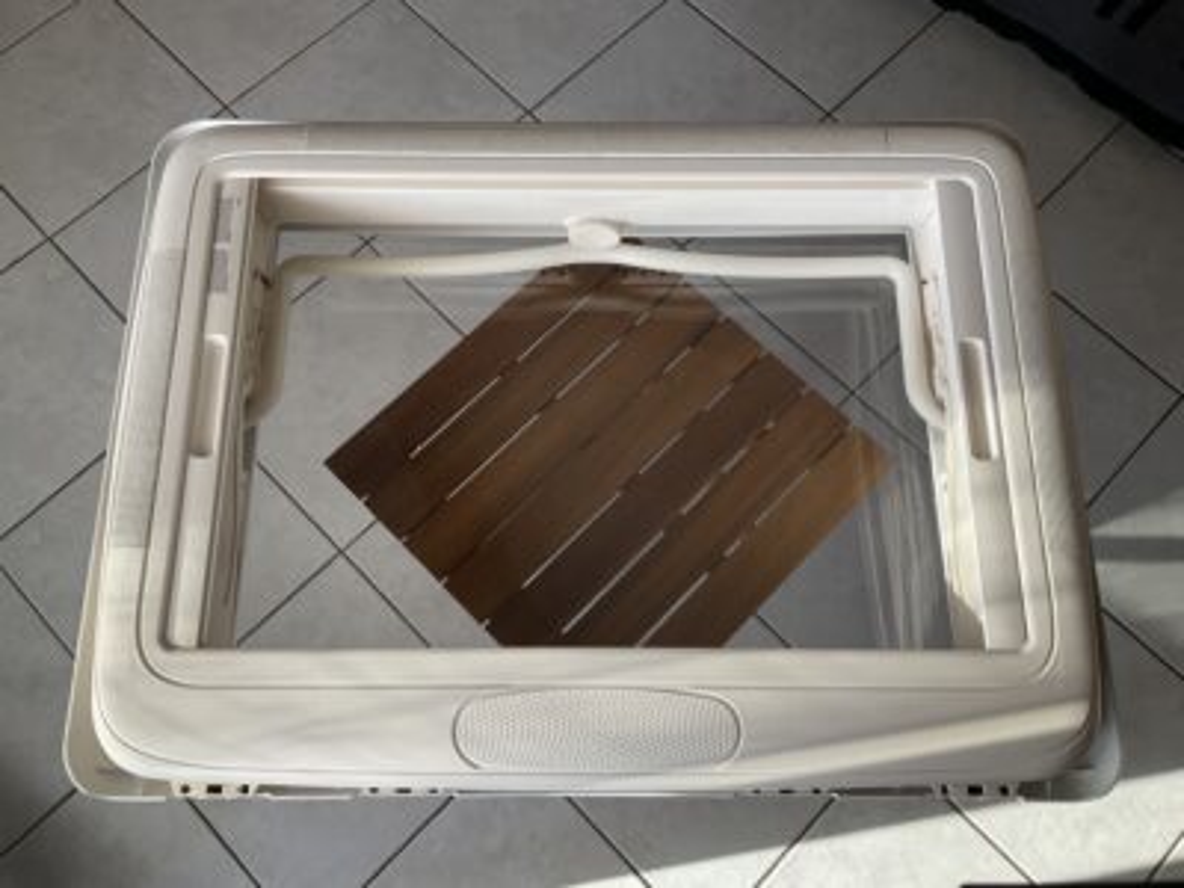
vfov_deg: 48.2
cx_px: 592
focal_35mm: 29
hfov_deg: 61.7
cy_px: 444
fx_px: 992
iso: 64
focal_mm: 3
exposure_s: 1/120
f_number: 1.8
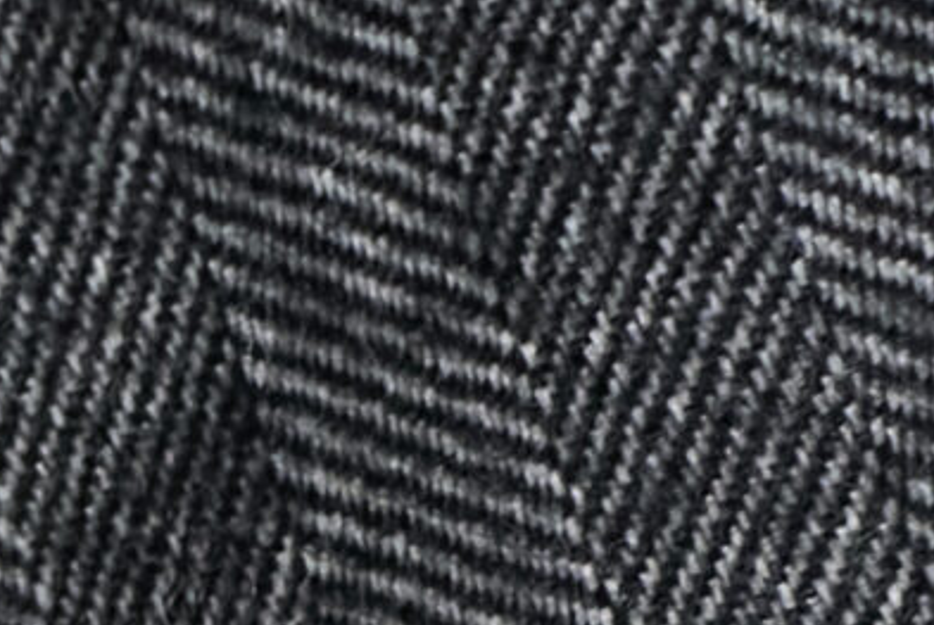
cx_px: -1481
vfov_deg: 5.7
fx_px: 5922
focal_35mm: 228
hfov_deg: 8.1
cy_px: 1820
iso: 12800
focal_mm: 35
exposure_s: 1/200
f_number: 8
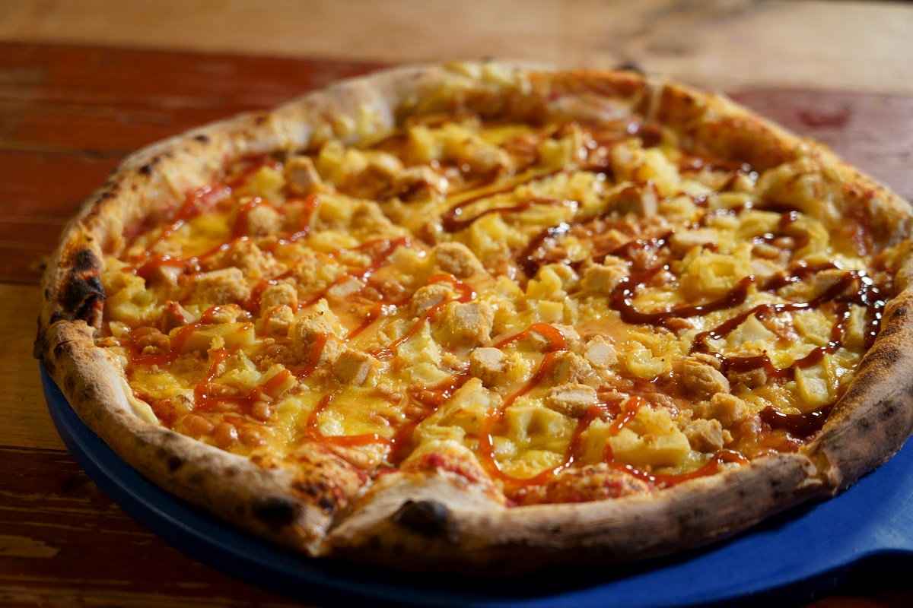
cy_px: 304
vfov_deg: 15.2
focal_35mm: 90
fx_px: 2282
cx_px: 456
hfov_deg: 22.6
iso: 3200
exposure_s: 1/160
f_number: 4
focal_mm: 90
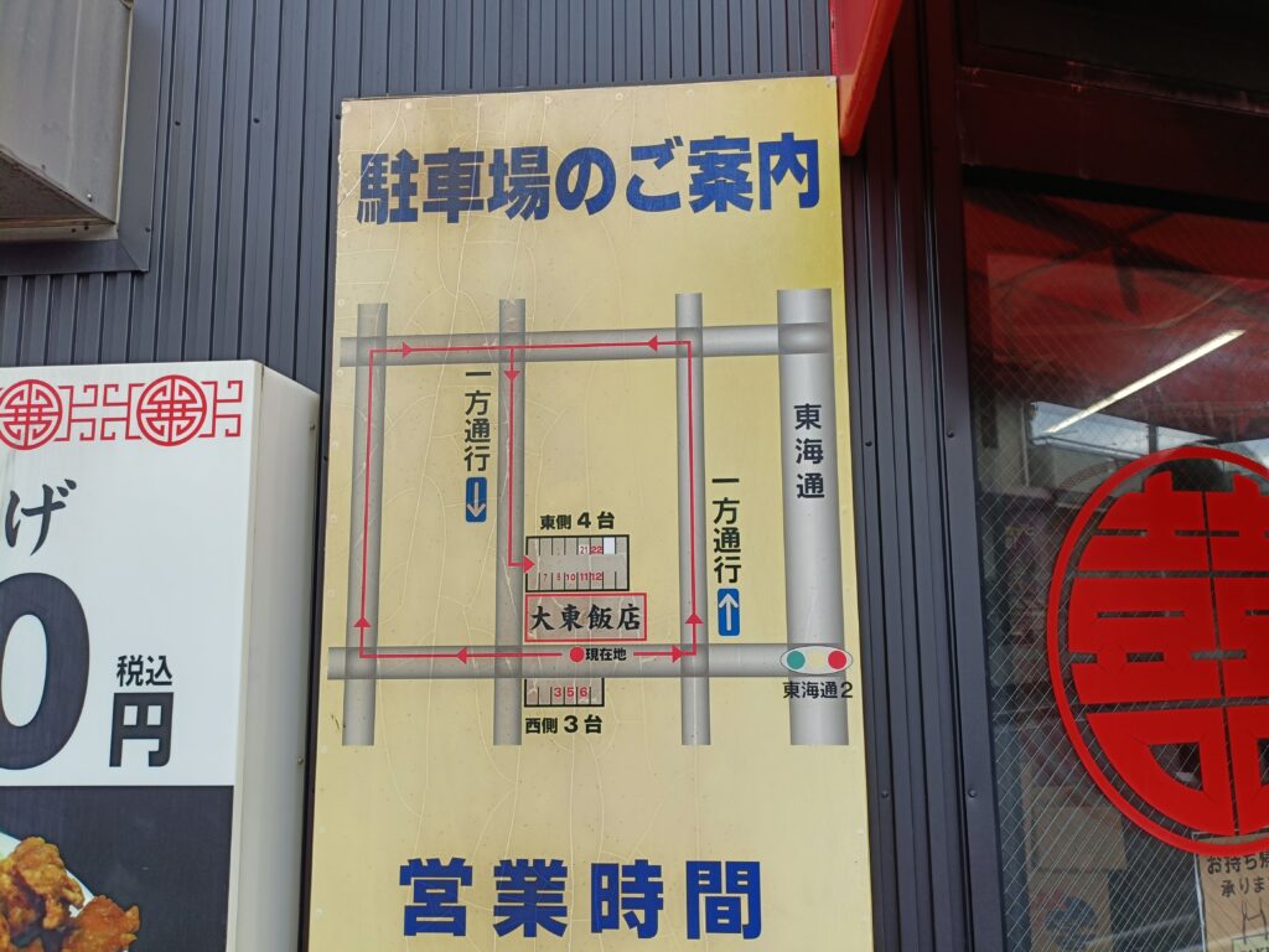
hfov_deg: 69.4
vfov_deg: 54.9
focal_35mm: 25
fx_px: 916
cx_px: 634
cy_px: 476
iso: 50
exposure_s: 1/228
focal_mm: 4.7
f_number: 1.7
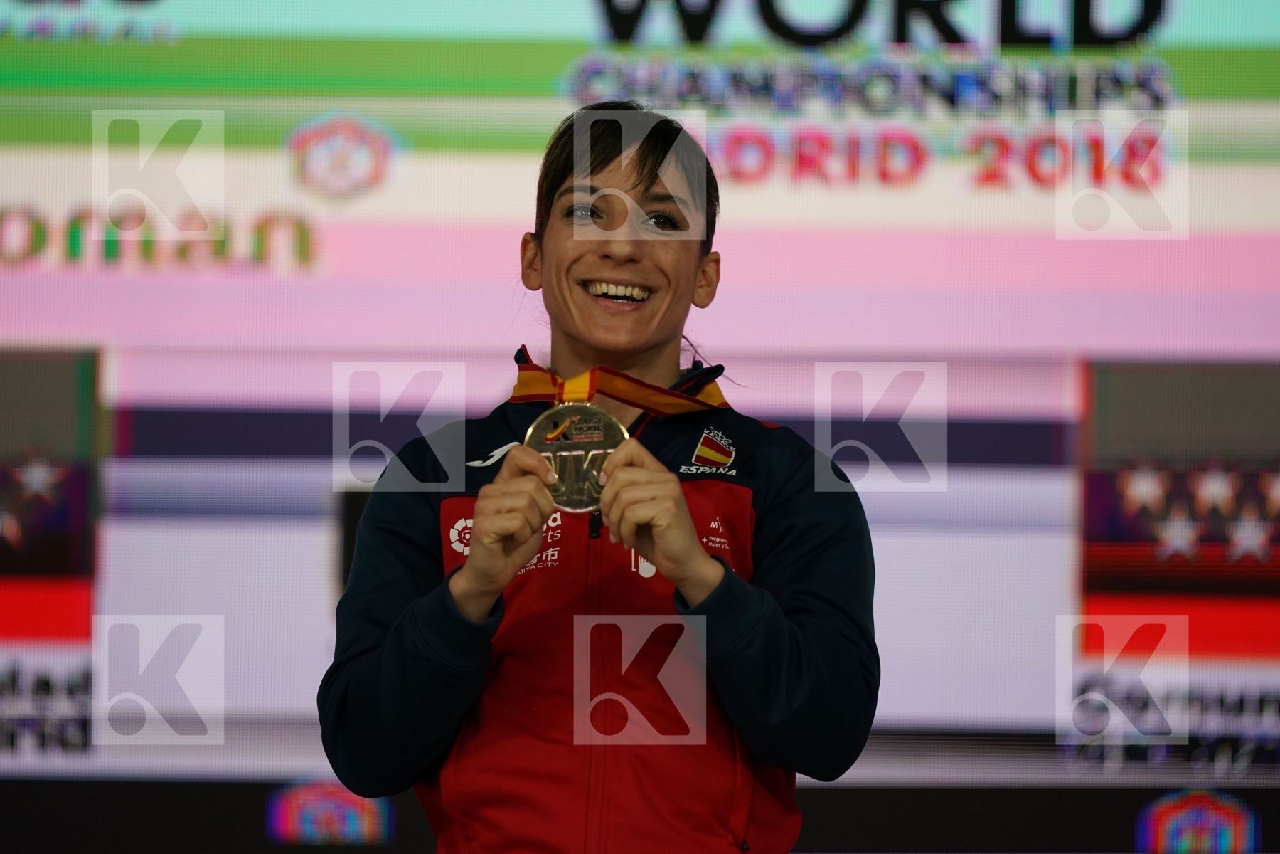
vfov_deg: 3.4
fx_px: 14221
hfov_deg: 5.2
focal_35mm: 400
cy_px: 427
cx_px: 640
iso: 1600
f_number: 2.8
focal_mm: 400
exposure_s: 1/500
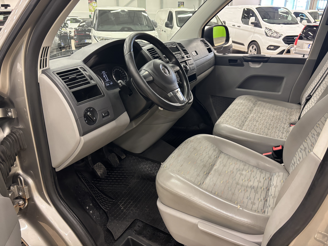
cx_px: 164
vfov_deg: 53.1
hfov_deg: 67.3
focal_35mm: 26
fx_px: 246
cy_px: 123
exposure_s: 1/50
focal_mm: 5.96
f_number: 1.6
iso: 320
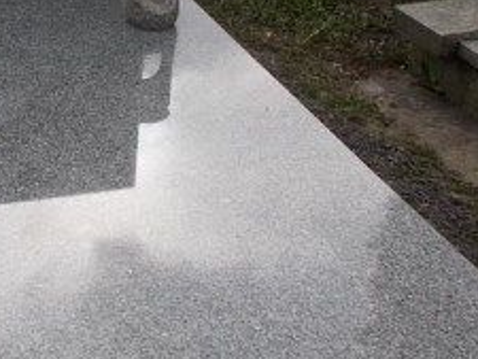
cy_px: 53
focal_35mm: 74
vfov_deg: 19.6
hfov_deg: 25.5
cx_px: 42
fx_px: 1022
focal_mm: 4.6
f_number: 8
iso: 80
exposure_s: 1/80
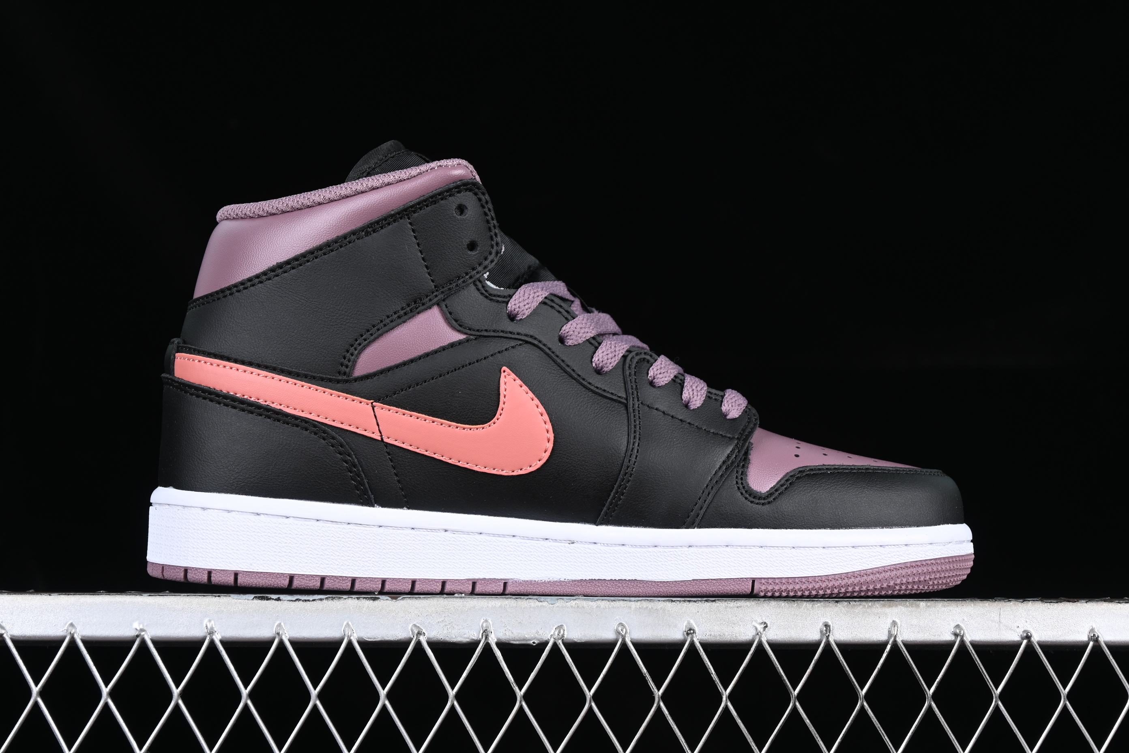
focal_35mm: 75
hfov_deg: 27.0
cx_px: 564
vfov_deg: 18.2
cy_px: 376
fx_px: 2352
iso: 160
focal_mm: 50
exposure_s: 1/60
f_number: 6.3
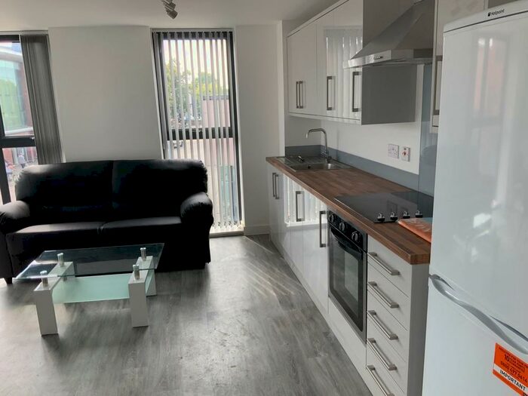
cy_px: 198
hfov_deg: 61.7
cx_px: 264
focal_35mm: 29
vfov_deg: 48.2
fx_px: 442
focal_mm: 3
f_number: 1.8
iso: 20
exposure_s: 1/122
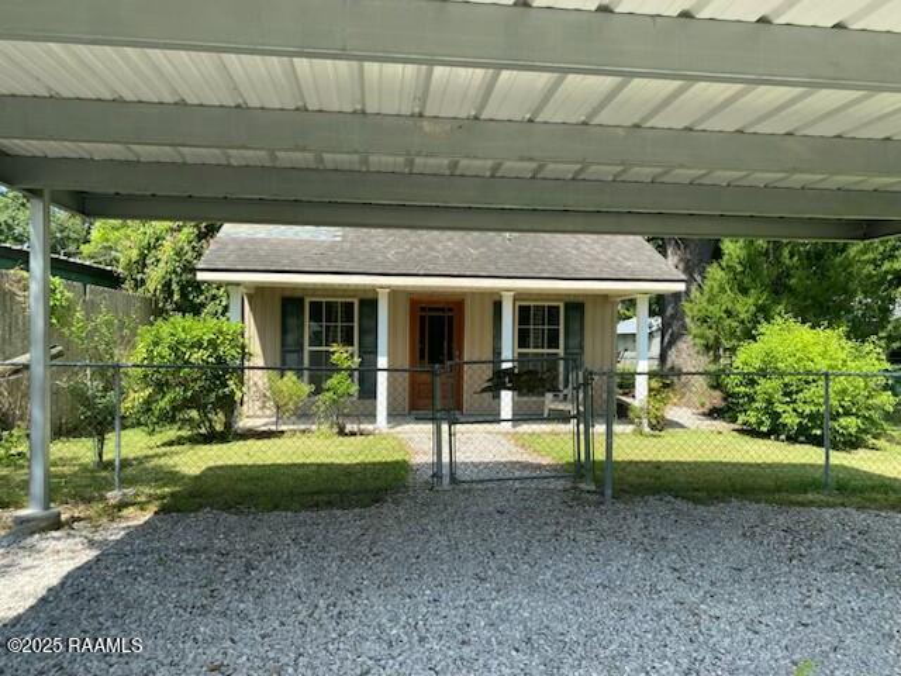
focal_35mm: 26
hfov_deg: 67.3
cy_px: 338
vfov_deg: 53.1
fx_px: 677
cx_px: 450
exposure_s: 1/912
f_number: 1.8
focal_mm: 4.25
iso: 32
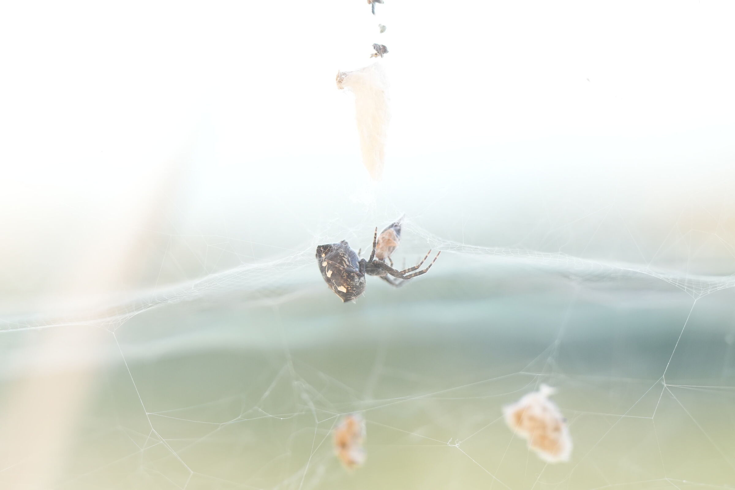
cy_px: 245
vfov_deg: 4.6
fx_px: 6125
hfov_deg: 6.9
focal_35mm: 300
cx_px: 368
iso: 400
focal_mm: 200
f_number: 4
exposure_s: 1/250
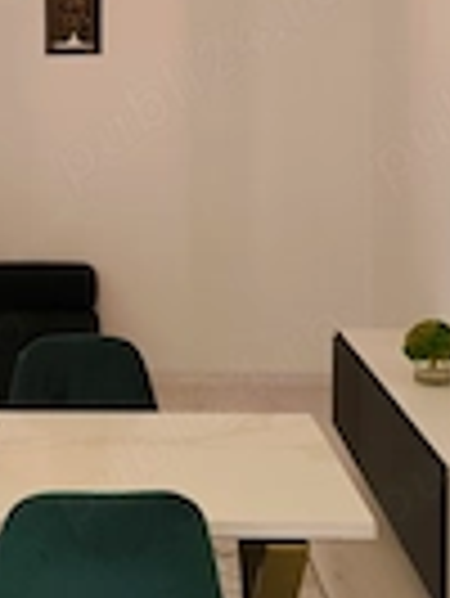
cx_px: 40
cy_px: 148
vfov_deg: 27.7
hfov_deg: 20.9
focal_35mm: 69
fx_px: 1194
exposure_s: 1/50
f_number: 1.65
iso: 400
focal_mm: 6.19
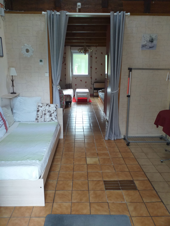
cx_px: 85
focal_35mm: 26
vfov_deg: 67.3
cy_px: 113
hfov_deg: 53.1
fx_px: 170
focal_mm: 3.6
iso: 100
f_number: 1.9
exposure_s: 1/50
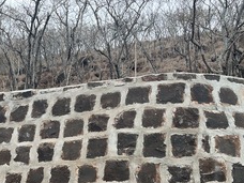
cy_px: 181
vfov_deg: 24.5
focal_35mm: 57
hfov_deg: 33.0
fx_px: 402
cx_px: 55
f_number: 1.6
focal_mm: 5.1
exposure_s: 1/375
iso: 50
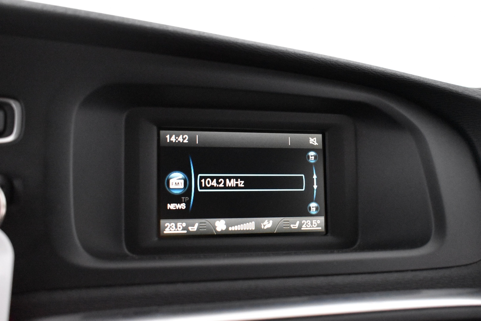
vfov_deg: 31.9
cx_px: 240
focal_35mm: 42
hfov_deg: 46.4
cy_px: 160
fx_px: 562
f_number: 4.2
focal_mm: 28
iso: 8000
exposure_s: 1/50
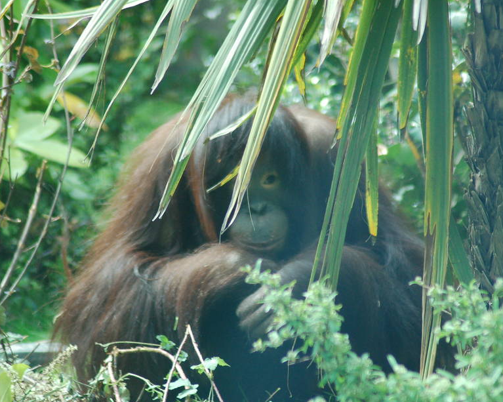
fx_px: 5313
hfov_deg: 5.4
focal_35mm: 357
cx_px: 231
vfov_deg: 4.3
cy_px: 219
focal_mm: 190
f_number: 4.8
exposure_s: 1/250
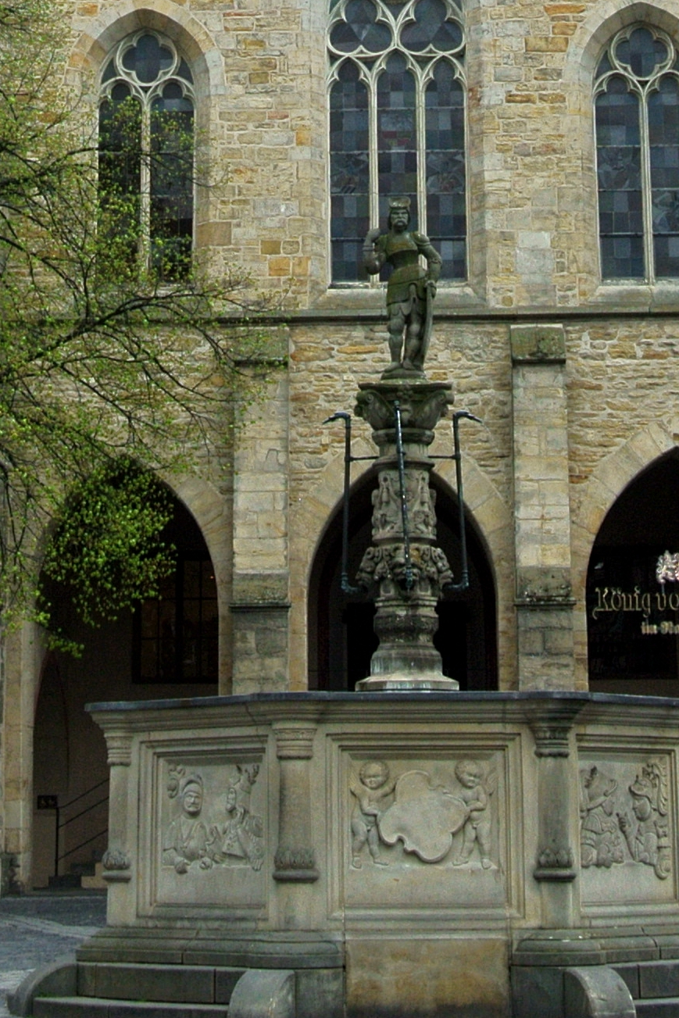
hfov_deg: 35.8
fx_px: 1046
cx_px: 412
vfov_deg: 51.9
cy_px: 505
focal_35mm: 37
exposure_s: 1/320
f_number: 4
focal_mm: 11.4
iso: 100
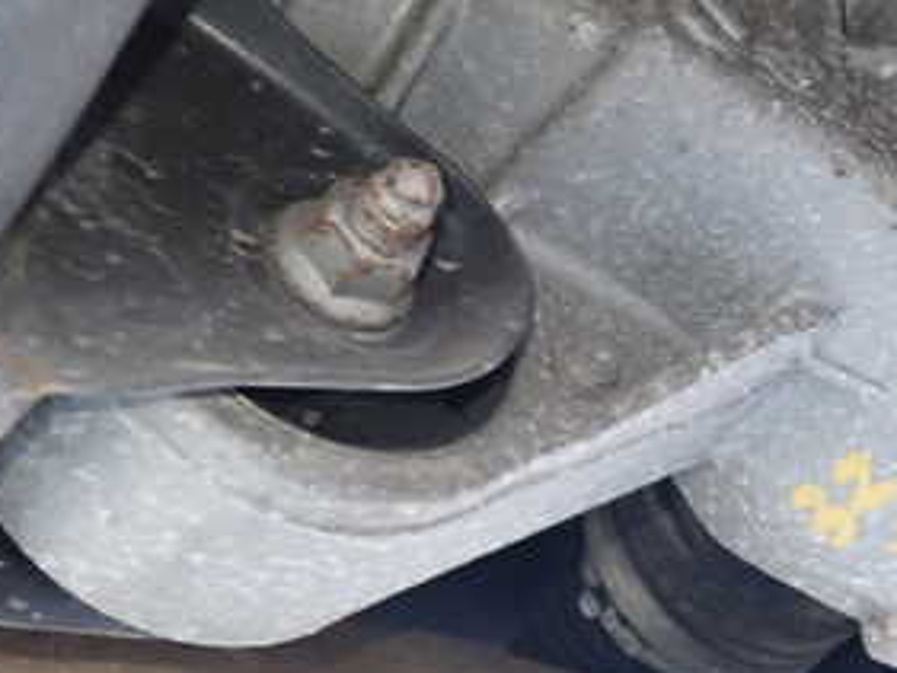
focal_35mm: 64
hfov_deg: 28.5
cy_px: 207
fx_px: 1659
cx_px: 884
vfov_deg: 22.8
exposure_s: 1/30
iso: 320
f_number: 2.3
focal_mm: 5.4
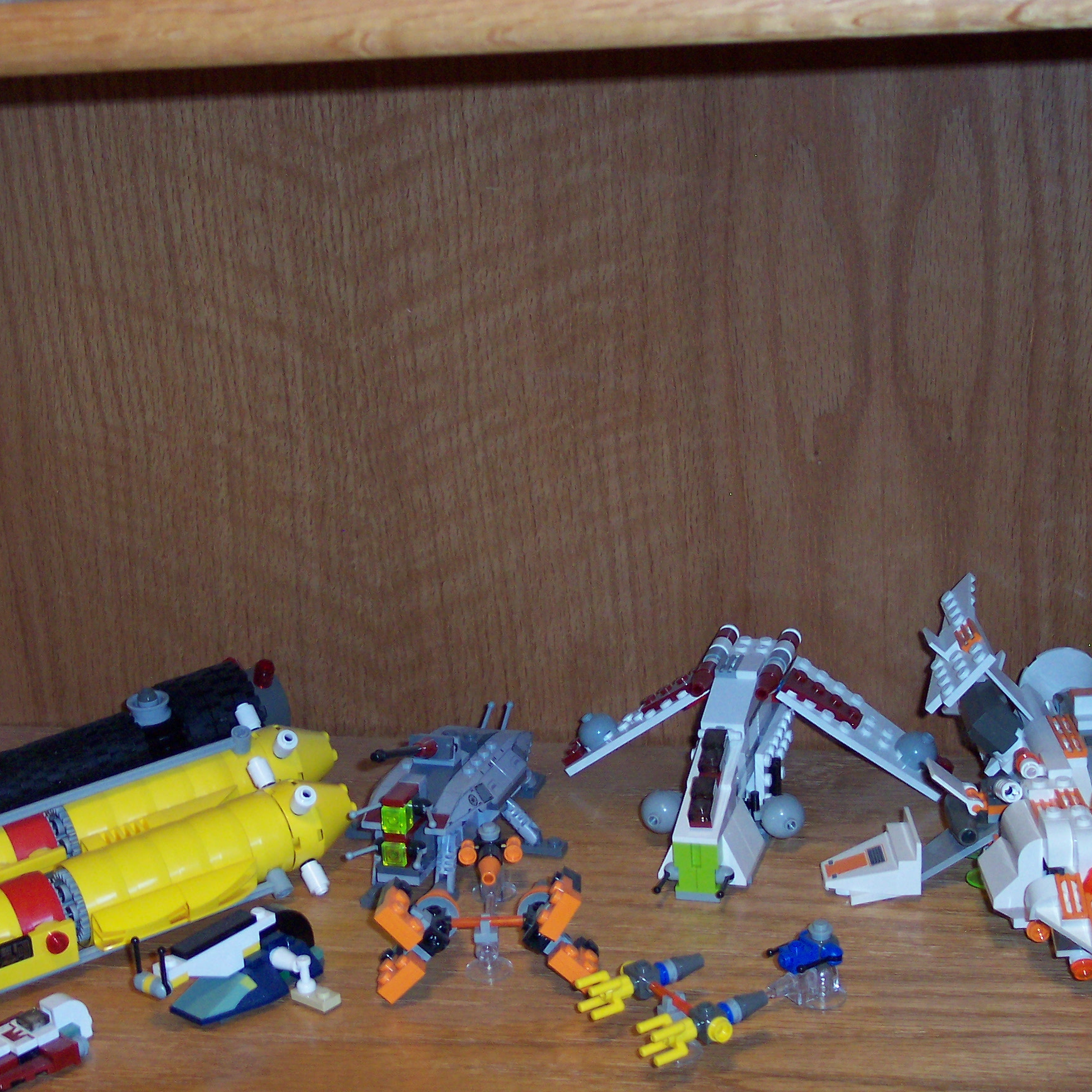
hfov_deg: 25.7
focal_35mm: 67
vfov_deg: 25.7
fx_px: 2391
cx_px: 446
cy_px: 604
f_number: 3.4
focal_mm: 10.7
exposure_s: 1/30
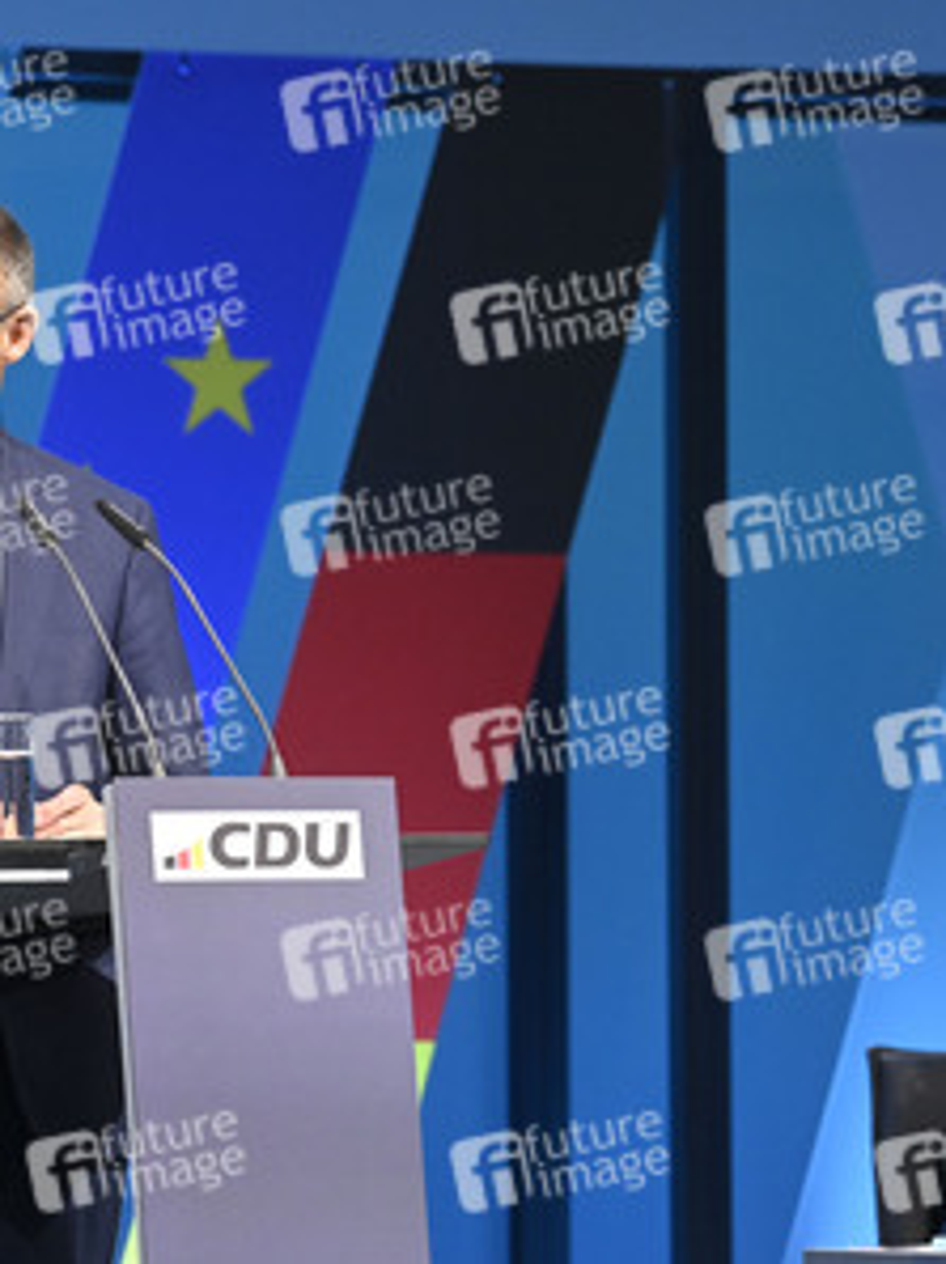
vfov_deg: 5.7
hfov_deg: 4.3
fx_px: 12735
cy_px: 632
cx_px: 448
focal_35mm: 349
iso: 8000
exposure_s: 1/500
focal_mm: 240
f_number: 5.6
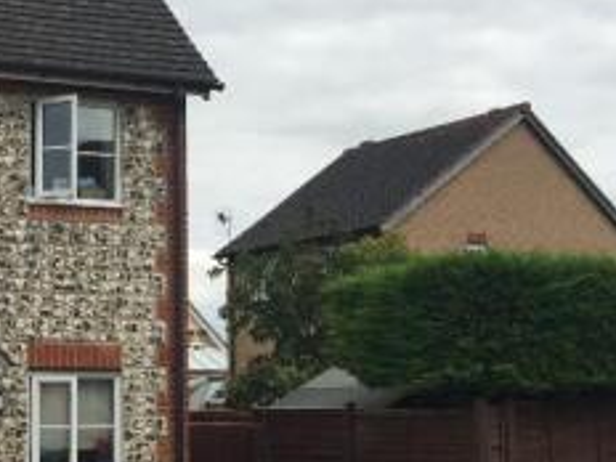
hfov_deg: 26.2
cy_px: 344
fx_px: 1299
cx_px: 118
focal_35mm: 73
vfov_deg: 20.0
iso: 32
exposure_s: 1/1980
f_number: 2.2
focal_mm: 4.15
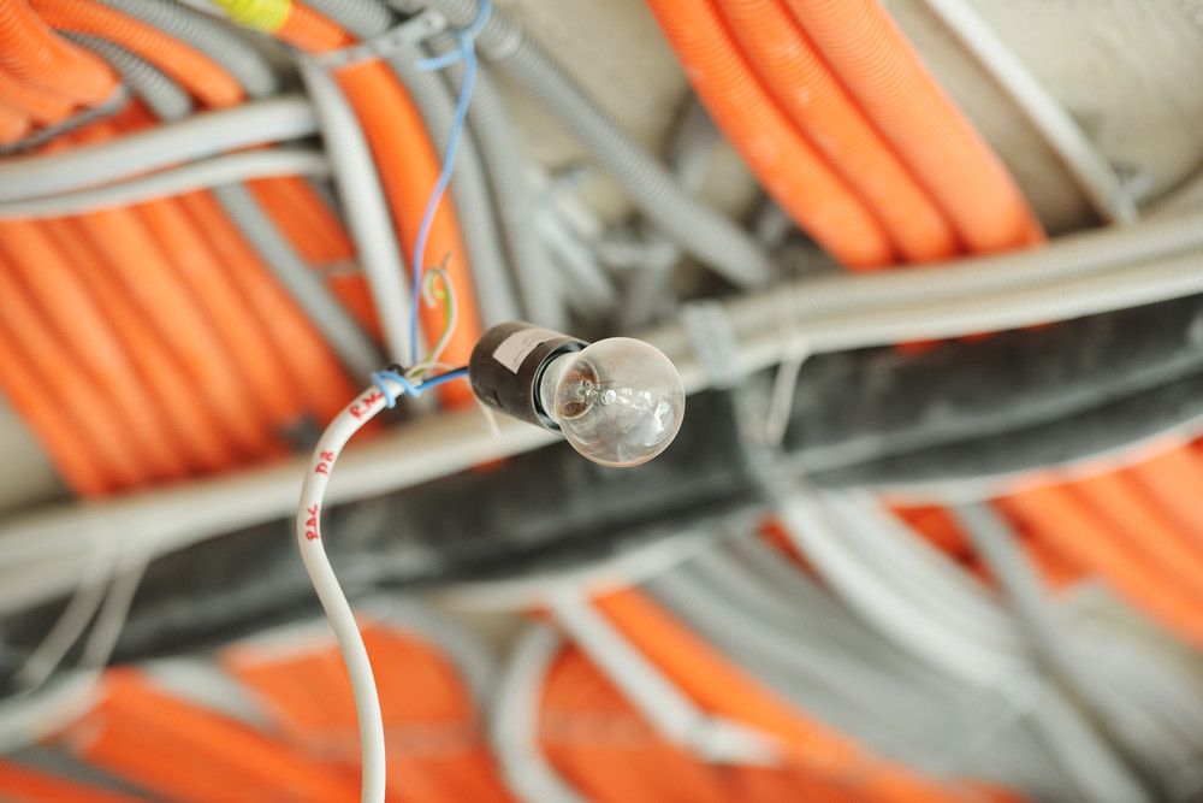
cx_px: 602
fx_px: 4344
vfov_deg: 10.6
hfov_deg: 15.8
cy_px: 402
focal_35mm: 130
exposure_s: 1/60
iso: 400
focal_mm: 130
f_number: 2.8
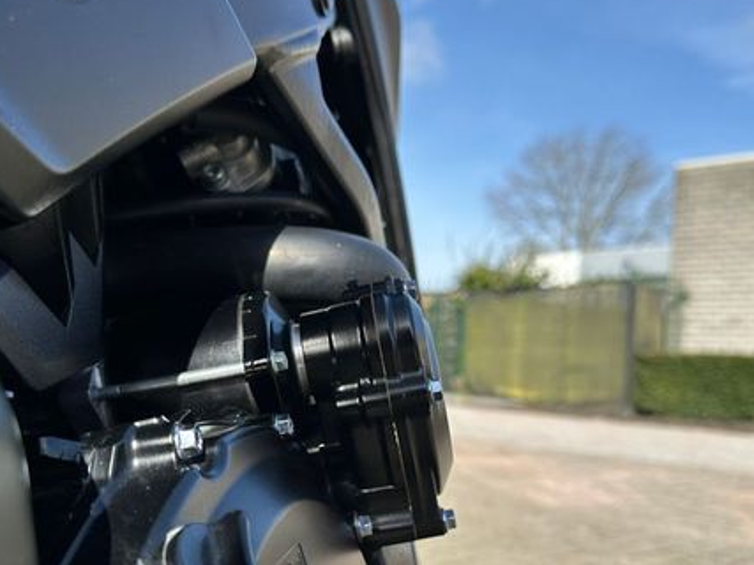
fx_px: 784
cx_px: 358
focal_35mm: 36
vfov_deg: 39.2
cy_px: 369
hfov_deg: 51.3
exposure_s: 1/2809
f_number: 1.78
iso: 80
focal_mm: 6.86
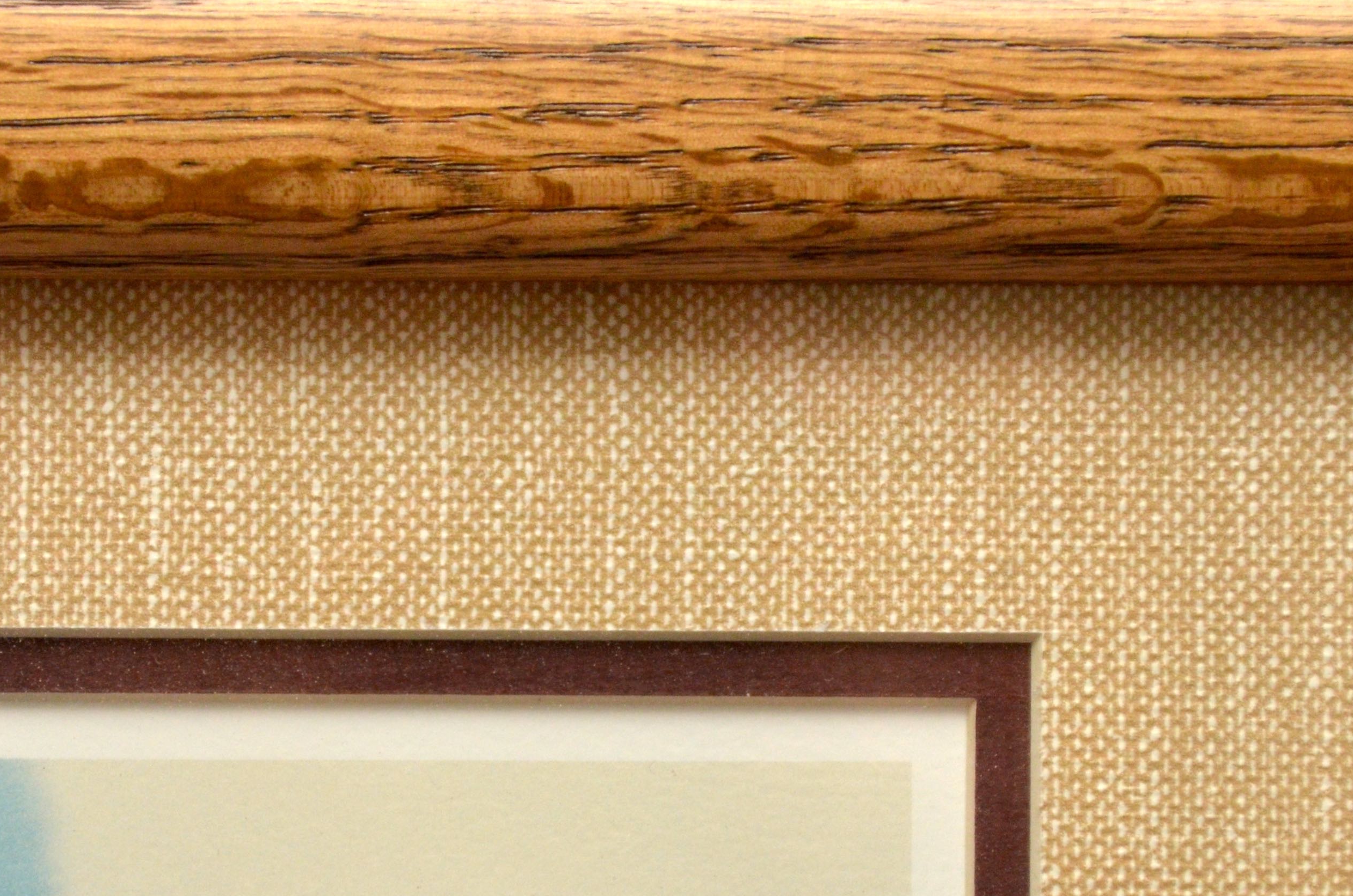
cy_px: 648
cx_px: 617
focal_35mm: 246
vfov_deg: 5.6
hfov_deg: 8.4
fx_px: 9225
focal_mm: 85
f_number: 5
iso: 800
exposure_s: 1/160
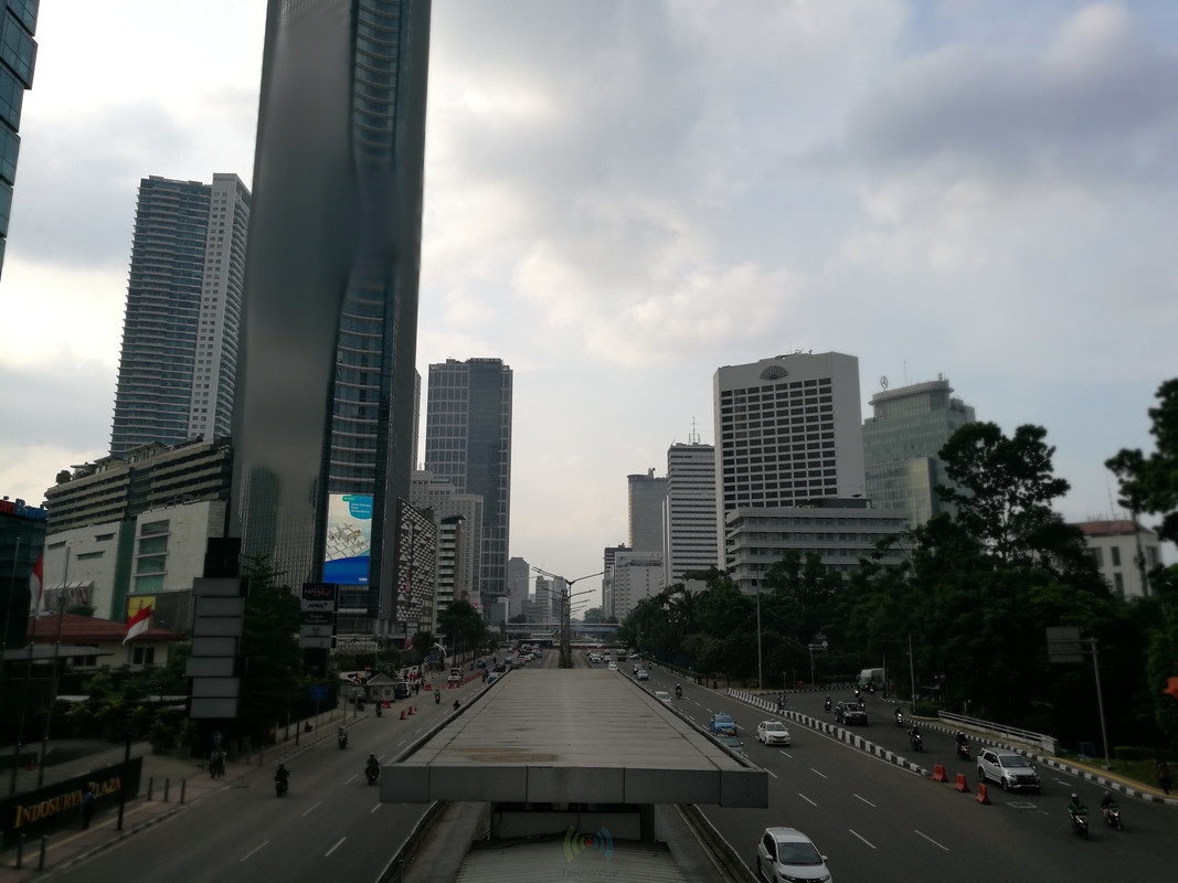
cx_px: 589
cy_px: 442
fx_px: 919
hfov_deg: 65.3
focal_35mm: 27
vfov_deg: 51.3
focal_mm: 4.5
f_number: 4
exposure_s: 1/1003
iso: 50
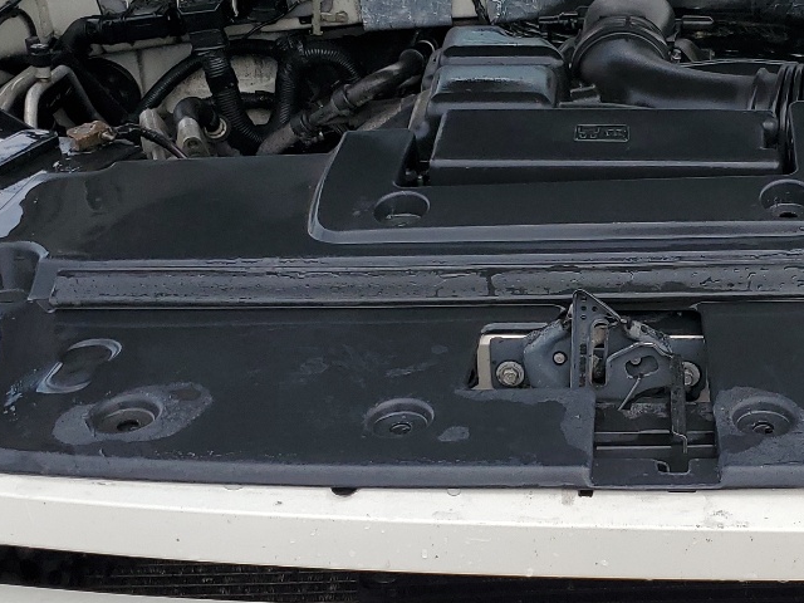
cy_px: 362
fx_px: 1510
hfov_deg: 29.1
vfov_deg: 22.6
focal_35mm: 65
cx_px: 652
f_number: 1.5
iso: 50
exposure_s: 1/2000
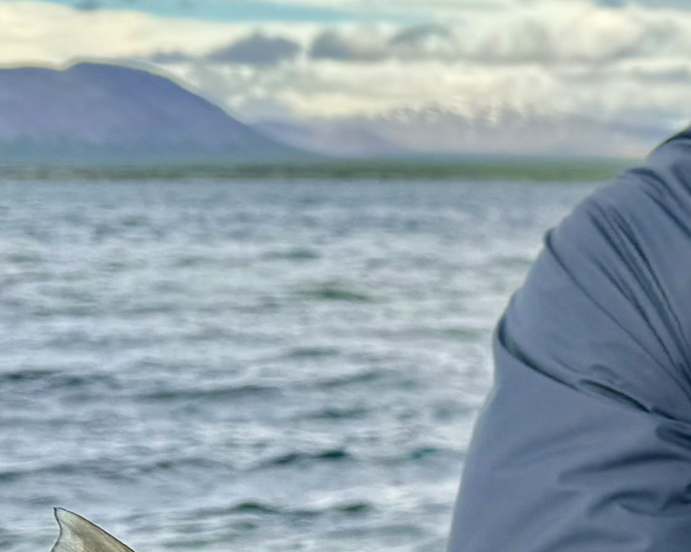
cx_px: 1028
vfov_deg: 13.9
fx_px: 2209
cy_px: 637
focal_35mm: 108
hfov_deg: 16.3
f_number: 1.78
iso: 80
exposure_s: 1/1112
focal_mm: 6.76
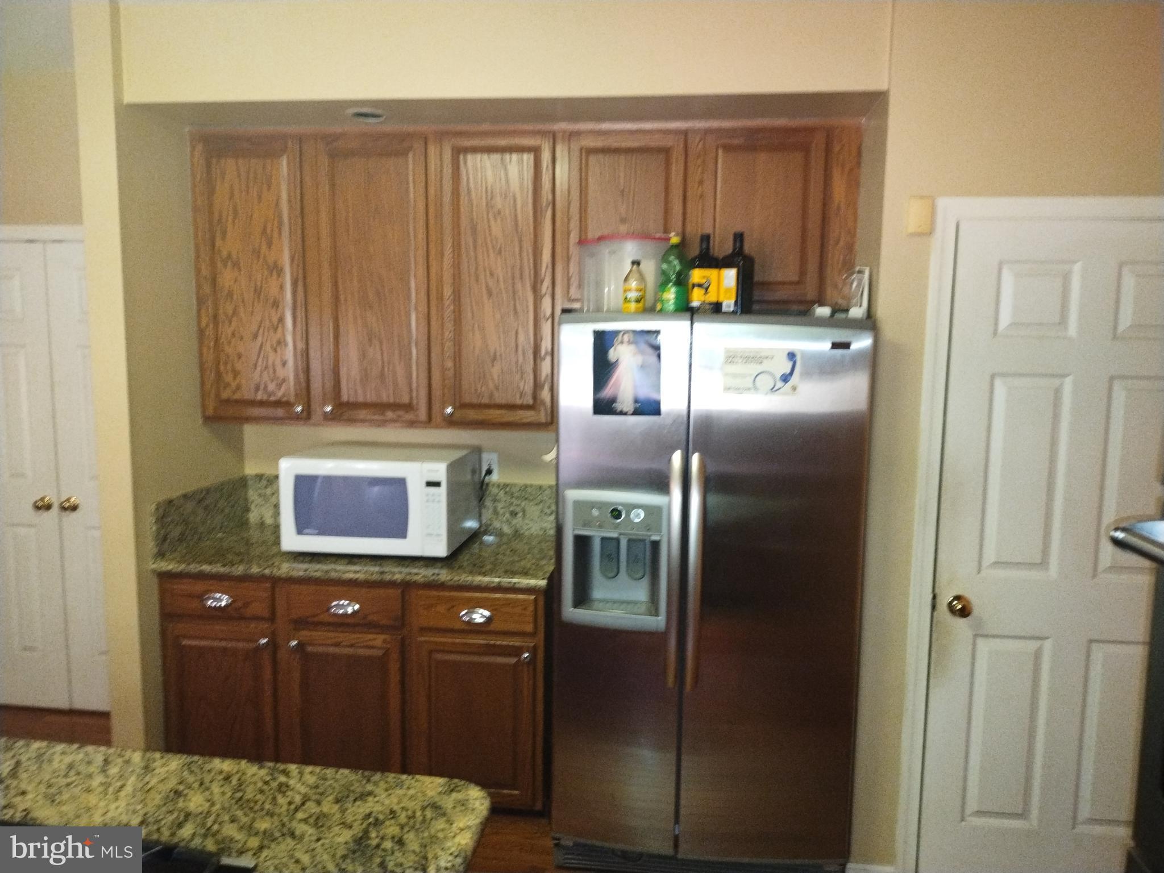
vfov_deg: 54.9
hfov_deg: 69.4
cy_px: 436
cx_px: 582
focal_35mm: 25
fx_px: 841
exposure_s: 1/28.5
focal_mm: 4.71
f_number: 1.7
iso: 400
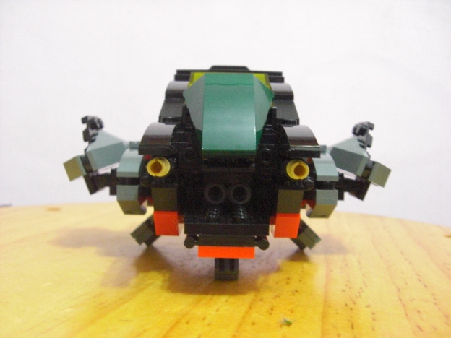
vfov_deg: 36.8
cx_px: 231
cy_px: 172
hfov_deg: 47.9
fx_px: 508
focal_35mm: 39
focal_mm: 6.2
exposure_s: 1/13
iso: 800
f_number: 2.7
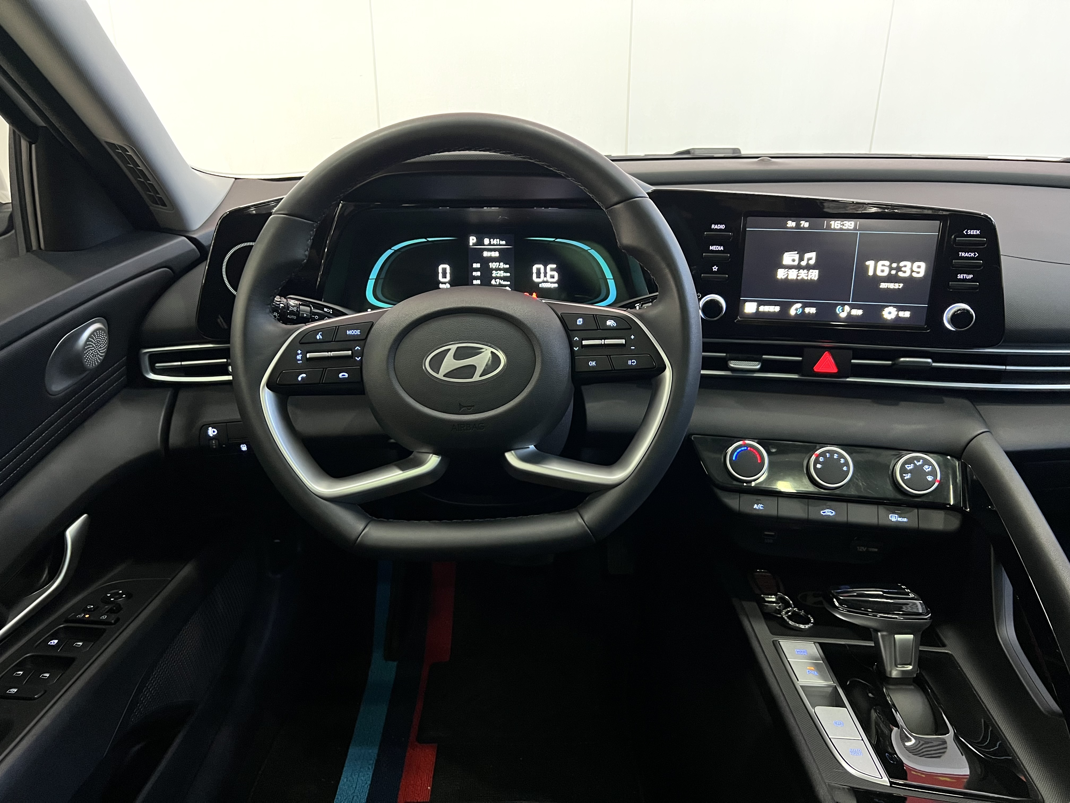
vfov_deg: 53.1
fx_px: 804
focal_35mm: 26
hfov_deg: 67.3
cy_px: 402
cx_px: 535
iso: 640
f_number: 1.5
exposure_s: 1/30
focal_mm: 5.7
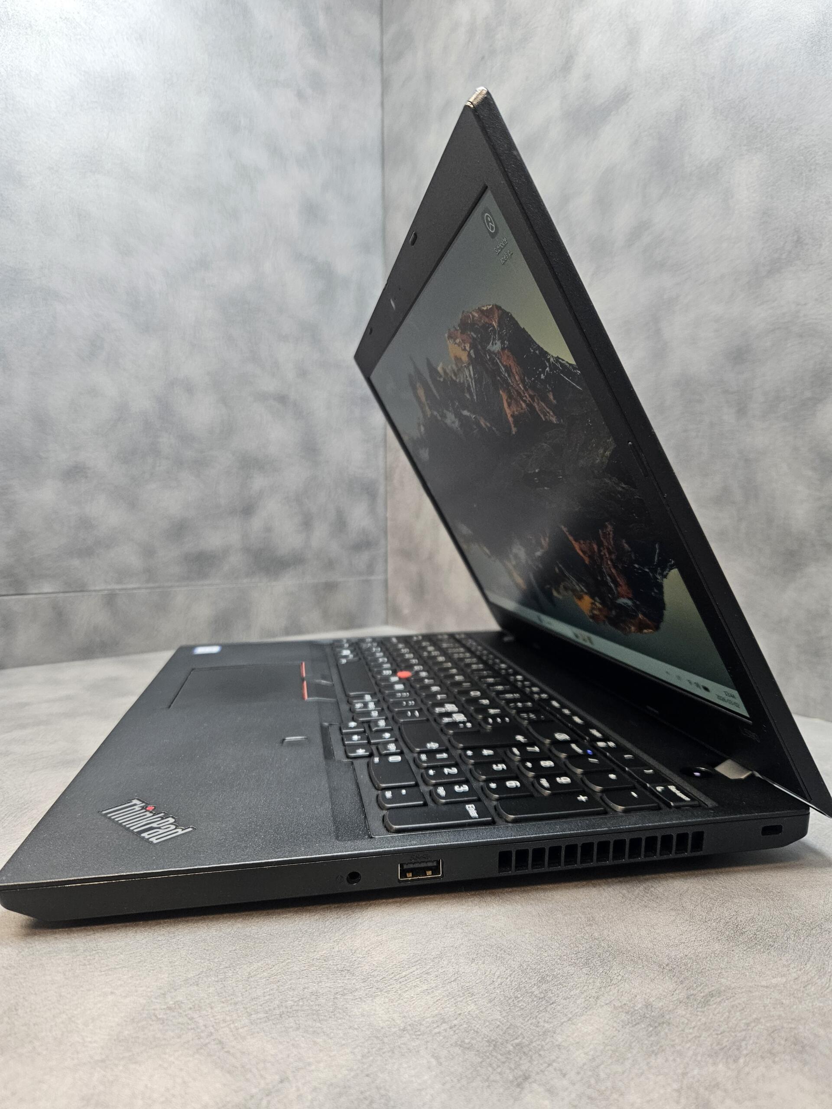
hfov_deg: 58.9
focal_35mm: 23
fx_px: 737
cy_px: 554
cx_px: 416
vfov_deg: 73.9
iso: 250
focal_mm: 5.4
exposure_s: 1/100
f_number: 1.8
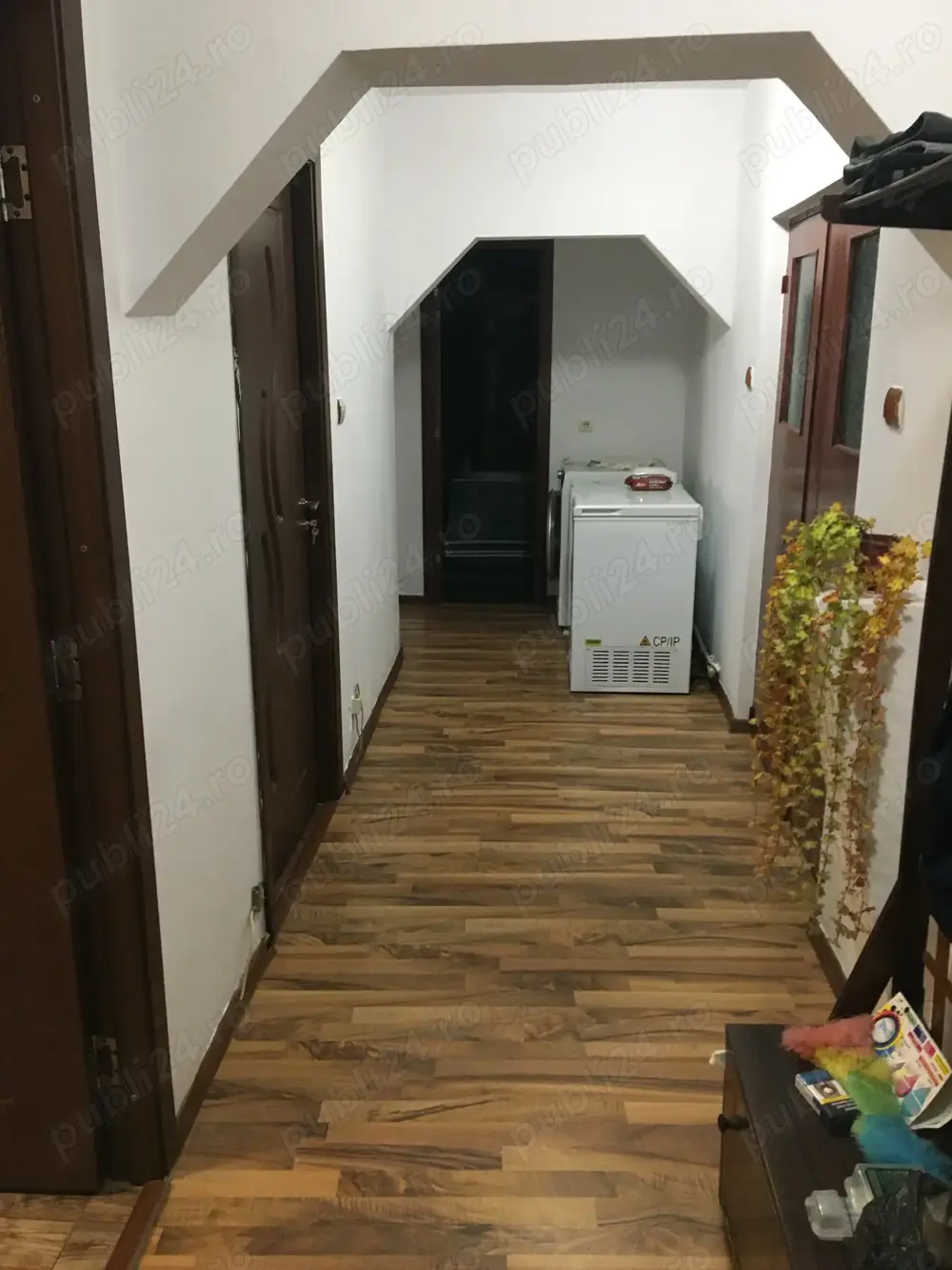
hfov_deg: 48.2
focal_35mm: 29
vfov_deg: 61.7
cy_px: 635
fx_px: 1063
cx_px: 476
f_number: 2.2
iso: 200
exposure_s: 1/33
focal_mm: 4.15
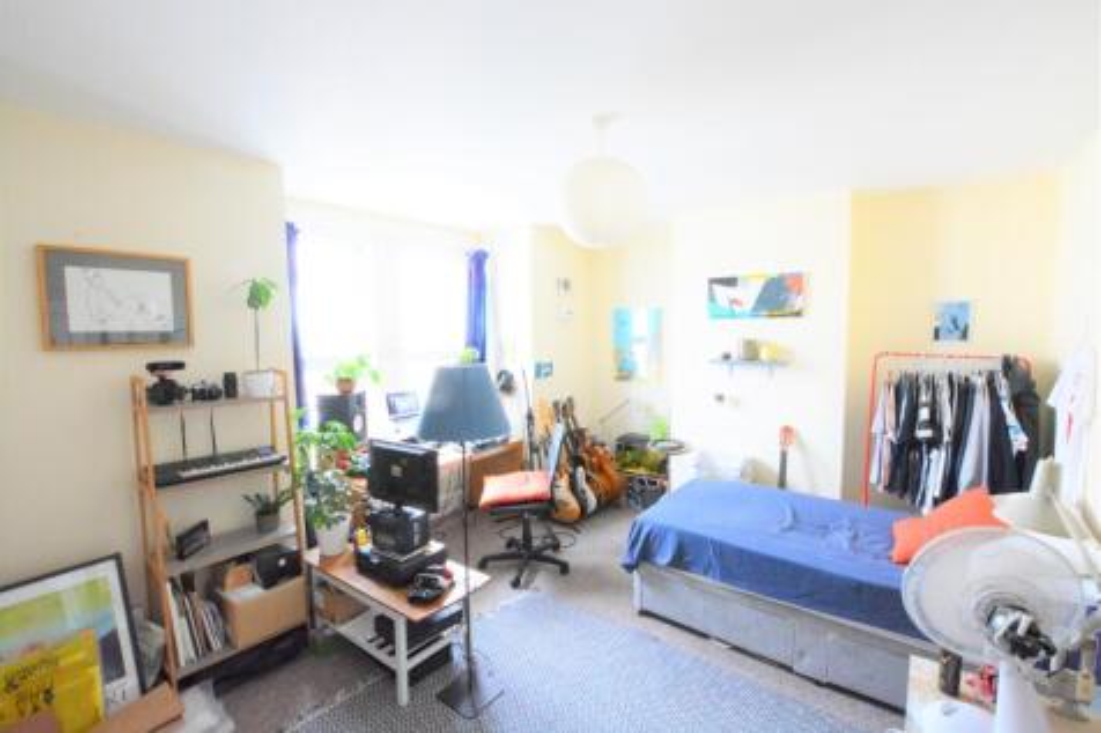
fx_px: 459
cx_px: 550
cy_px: 366
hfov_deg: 100.4
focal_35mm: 15
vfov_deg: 77.3
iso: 5000
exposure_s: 1/15
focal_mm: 10
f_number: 11
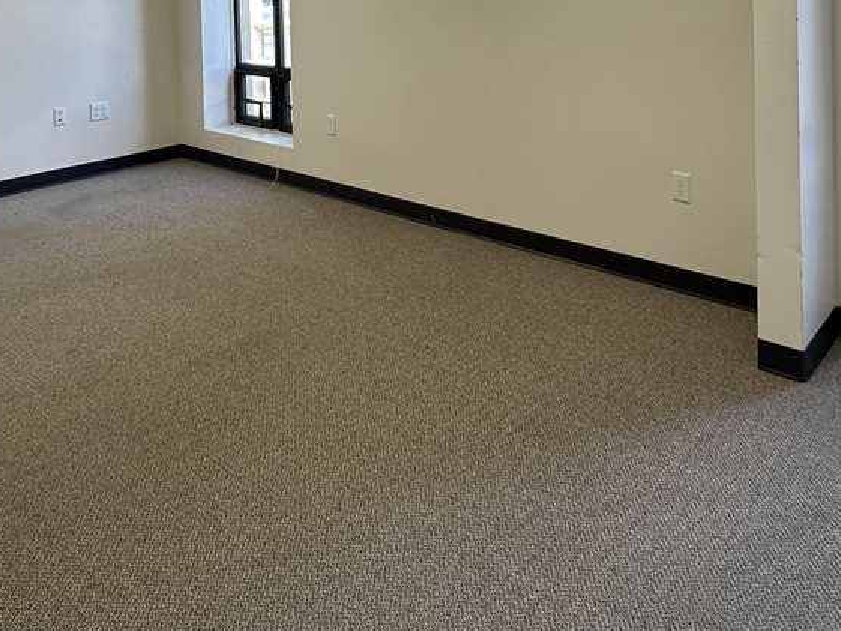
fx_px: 777
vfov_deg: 38.3
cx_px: 484
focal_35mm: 32
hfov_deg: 56.6
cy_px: -26
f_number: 2.2
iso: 100
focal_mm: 2.22
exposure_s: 1/100
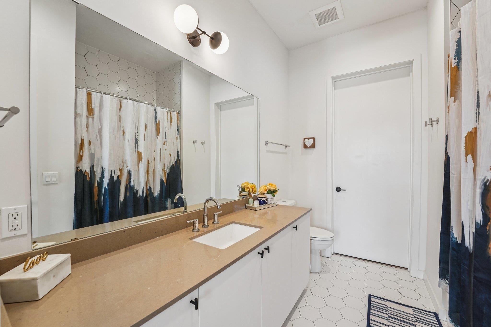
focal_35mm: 14
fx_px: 191
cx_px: 246
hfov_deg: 104.3
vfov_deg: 81.2
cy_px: 164
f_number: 8
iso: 400
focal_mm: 14
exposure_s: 1/20
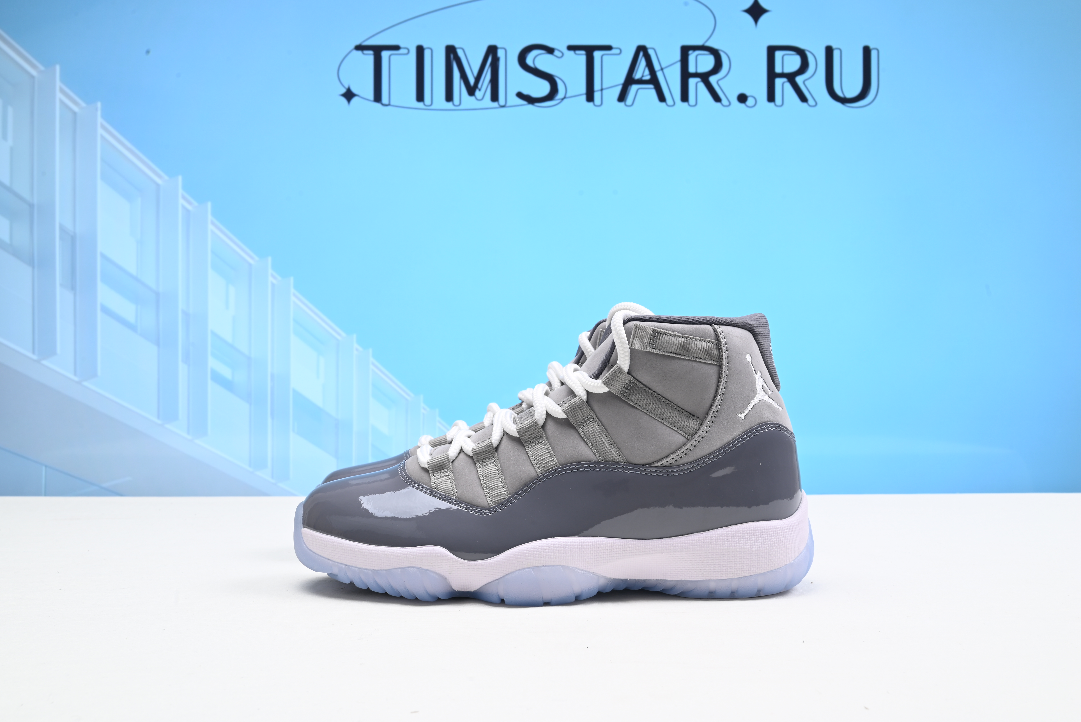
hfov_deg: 50.7
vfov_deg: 35.1
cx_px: 540
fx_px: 1141
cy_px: 361
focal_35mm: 38
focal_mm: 38
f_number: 16
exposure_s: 1/2
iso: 100
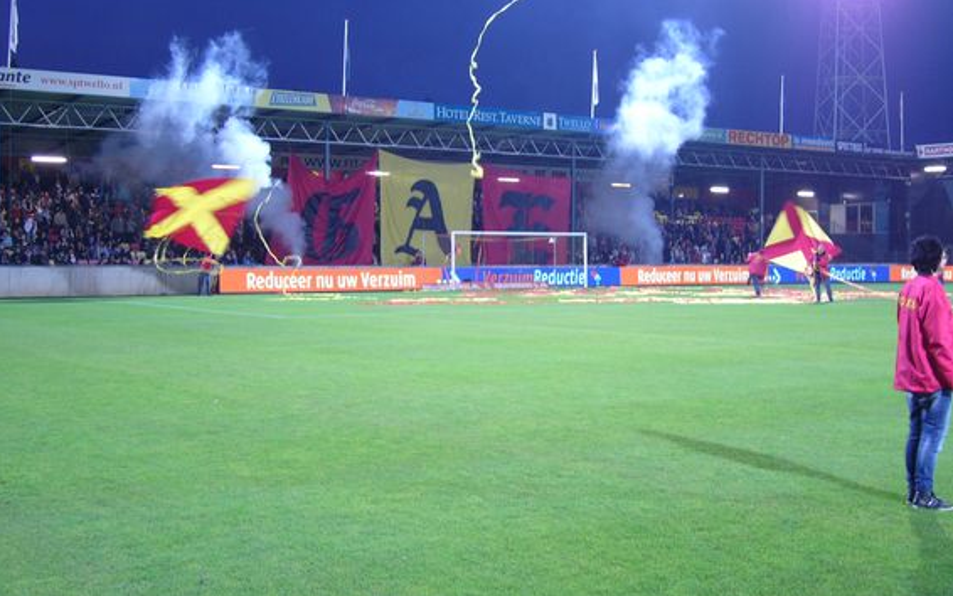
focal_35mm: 48
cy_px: 247
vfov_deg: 26.8
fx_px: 1247
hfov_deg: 41.8
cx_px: 475
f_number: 3.2
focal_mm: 7.5
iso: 100
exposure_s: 1/10
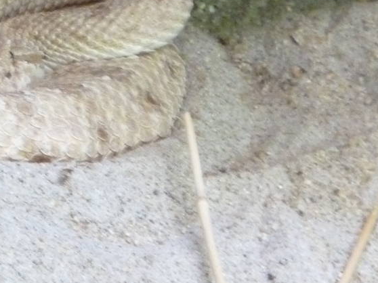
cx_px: -159
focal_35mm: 608
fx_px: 6636
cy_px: -37
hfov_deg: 3.3
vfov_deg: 2.4
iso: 800
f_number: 4.8
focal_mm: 36.4
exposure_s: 1/10
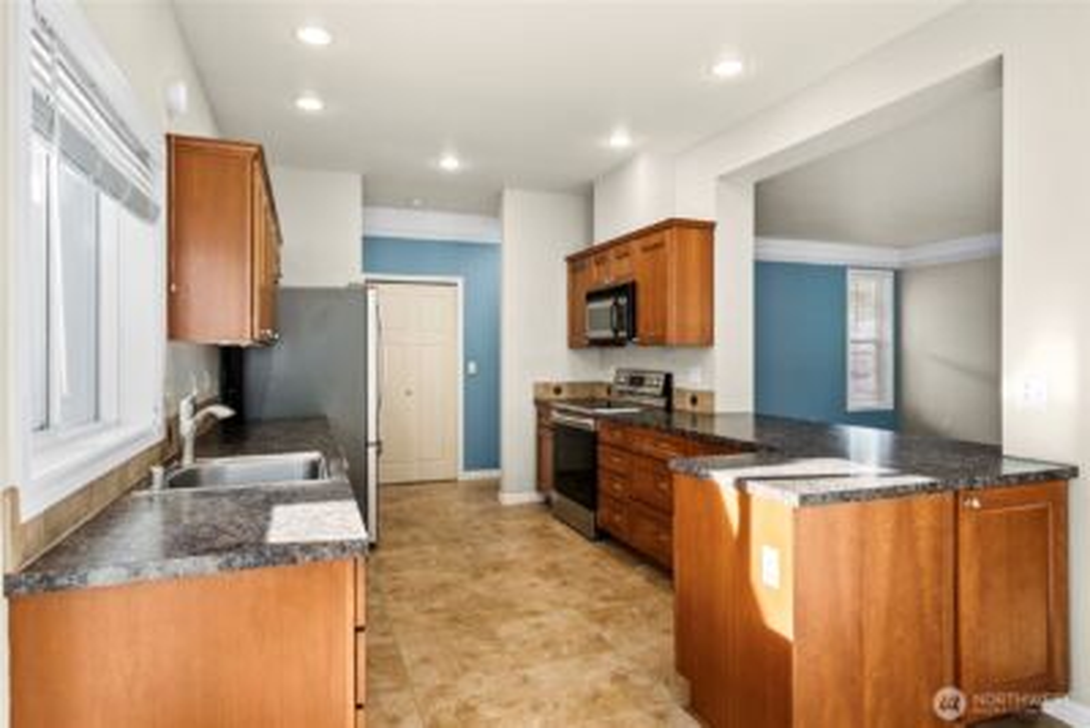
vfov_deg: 62.0
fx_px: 606
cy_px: 364
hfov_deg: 84.0
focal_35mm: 20
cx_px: 545
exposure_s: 1/25
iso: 1000
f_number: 7.1
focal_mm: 20
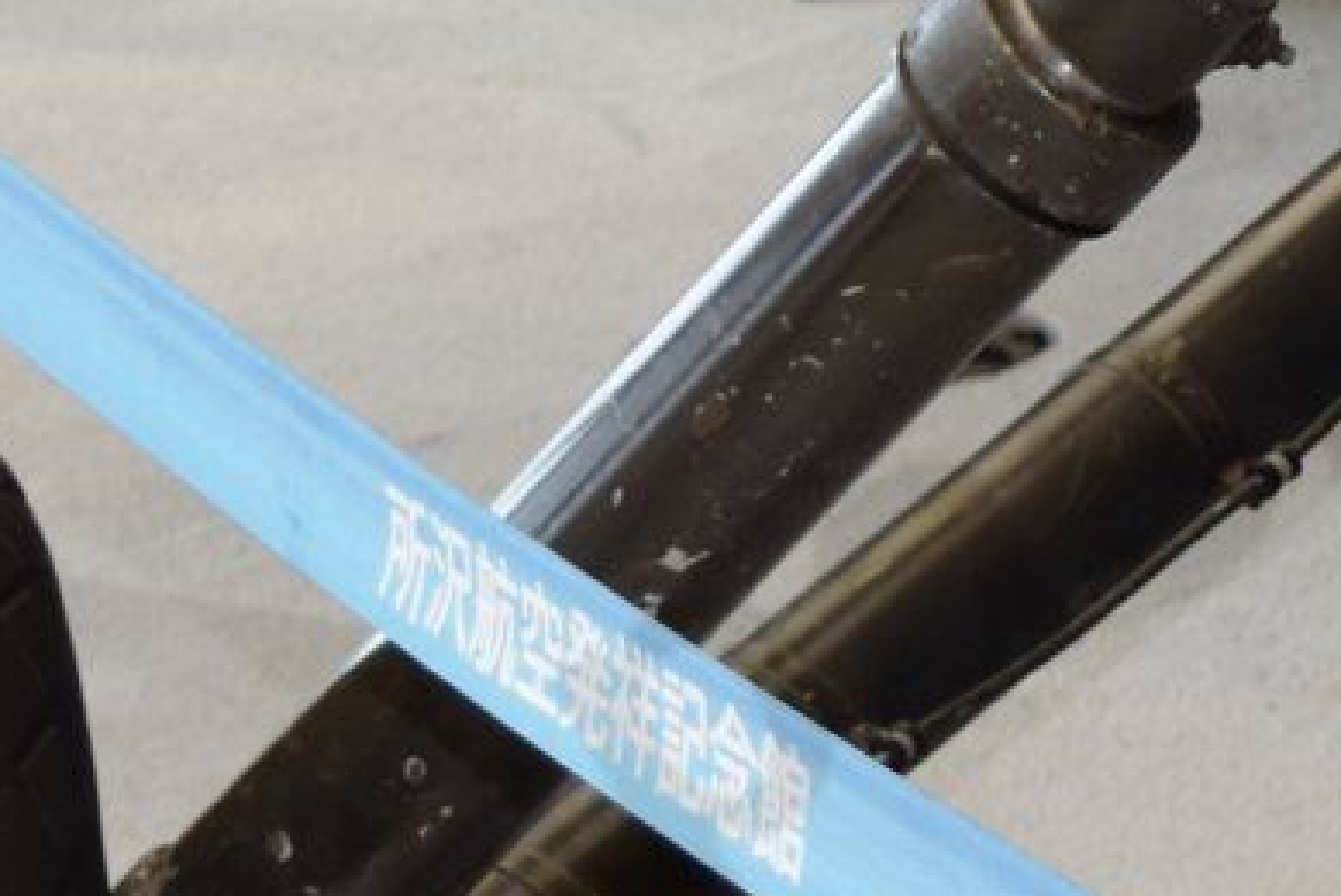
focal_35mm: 363
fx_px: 13531
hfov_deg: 5.6
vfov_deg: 3.8
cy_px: 14
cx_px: 1862
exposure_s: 1/125
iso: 110
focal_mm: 46
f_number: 5.6
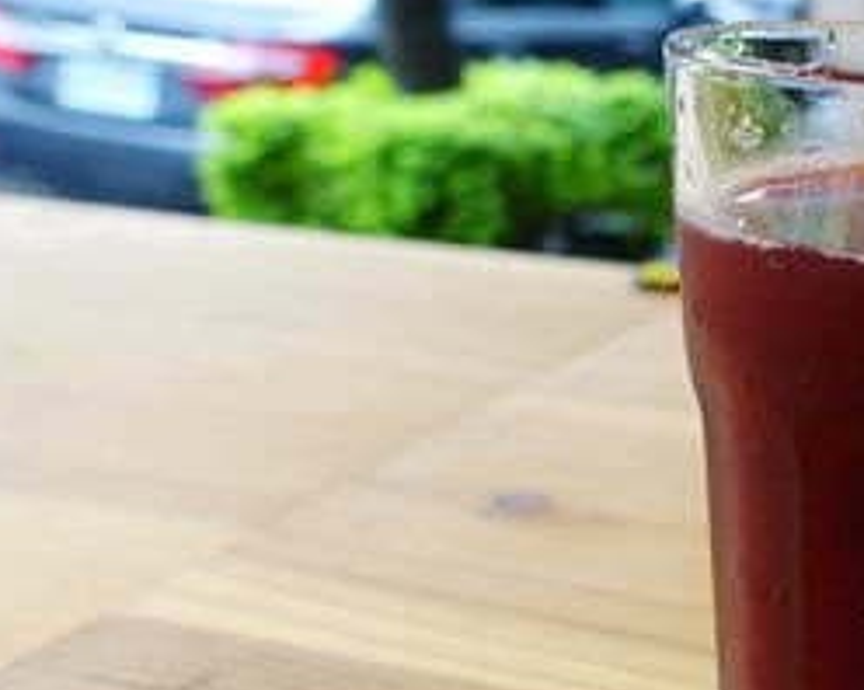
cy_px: 301
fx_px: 1508
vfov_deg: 25.8
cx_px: 979
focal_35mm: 59
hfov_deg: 28.6
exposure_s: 1/30
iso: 125
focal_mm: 8.8
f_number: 2.8
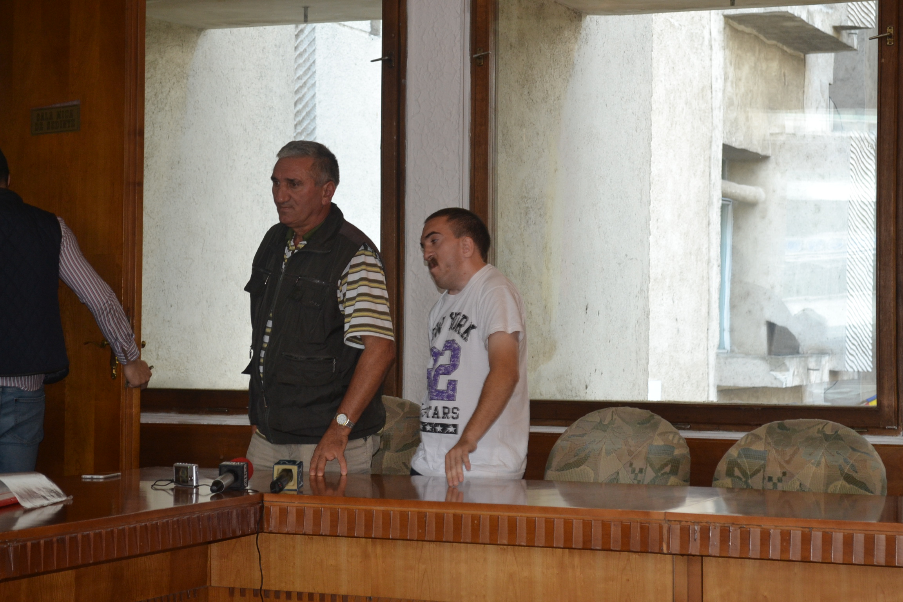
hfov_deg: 24.6
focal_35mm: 82
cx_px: 452
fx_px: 2069
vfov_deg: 16.6
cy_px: 301
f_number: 5.6
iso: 560
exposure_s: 1/60
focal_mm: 55
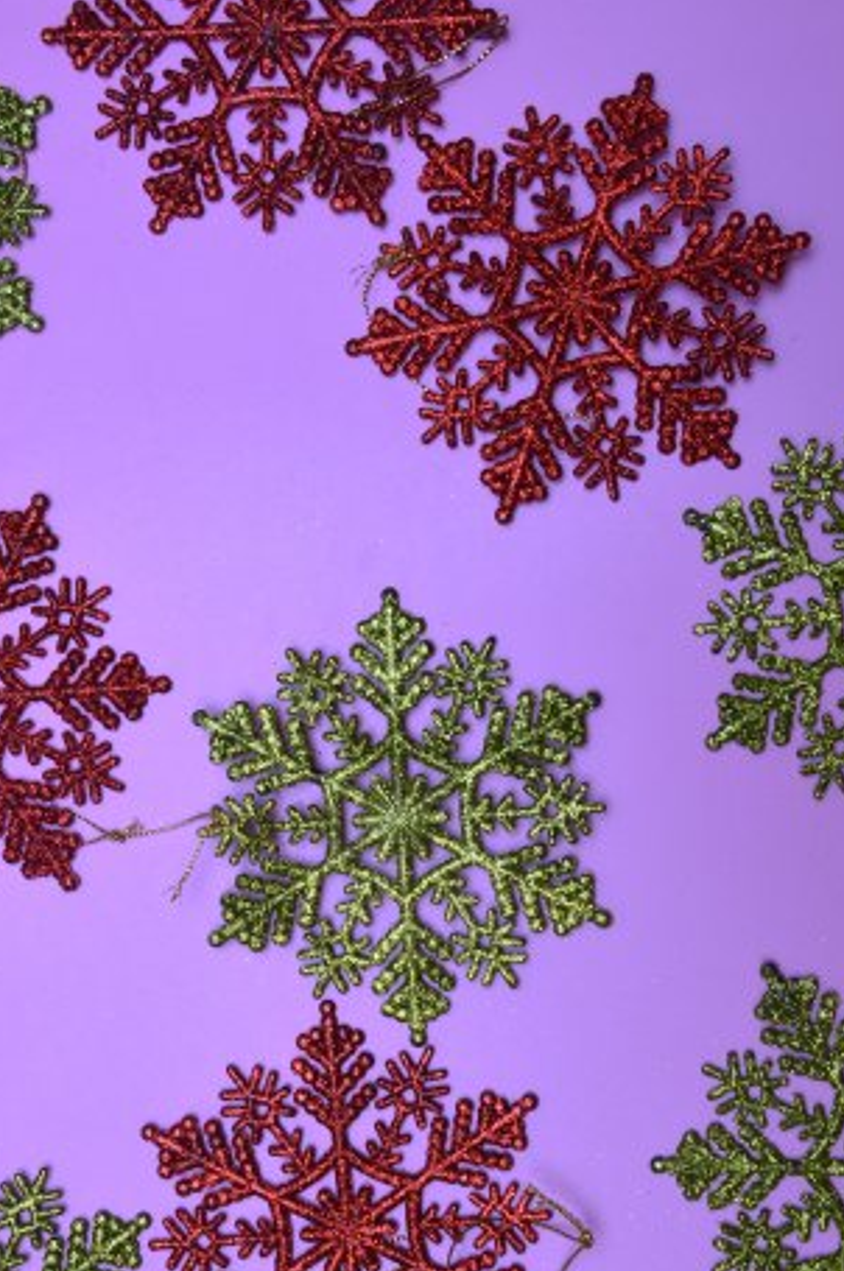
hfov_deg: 19.2
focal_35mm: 71
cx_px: 326
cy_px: 746
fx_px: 2493
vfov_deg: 28.6
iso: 200
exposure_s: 1/60
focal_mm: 35
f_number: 8
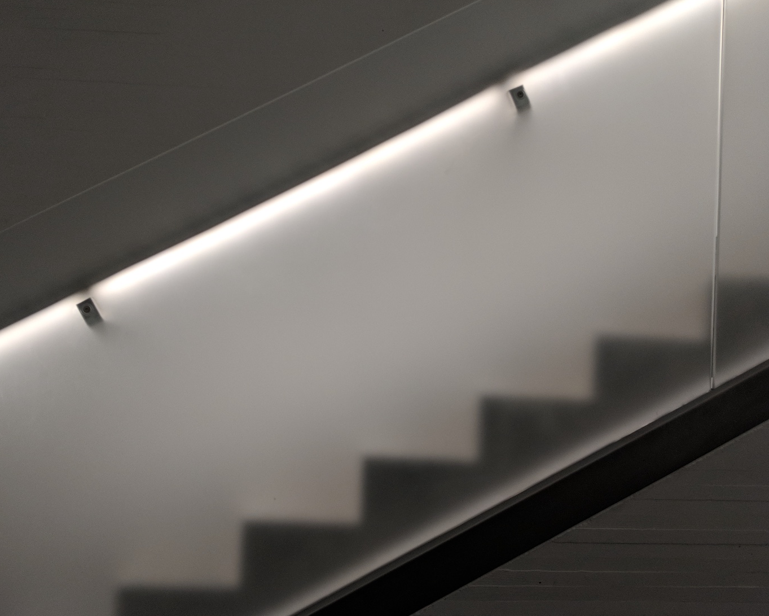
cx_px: 363
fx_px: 660
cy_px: 311
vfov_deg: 50.0
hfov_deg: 60.4
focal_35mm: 29
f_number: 1.8
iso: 197
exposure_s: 1/120
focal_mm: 4.44
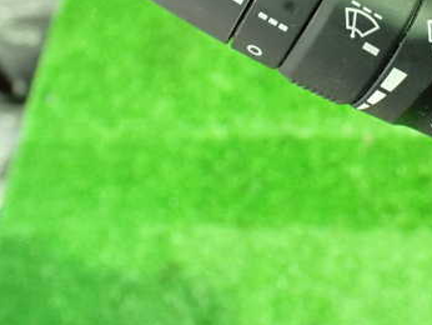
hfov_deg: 35.1
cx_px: 373
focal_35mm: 52
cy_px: 49
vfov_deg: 27.3
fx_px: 649
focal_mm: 5.4
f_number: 2.3
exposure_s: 1/30
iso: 1250
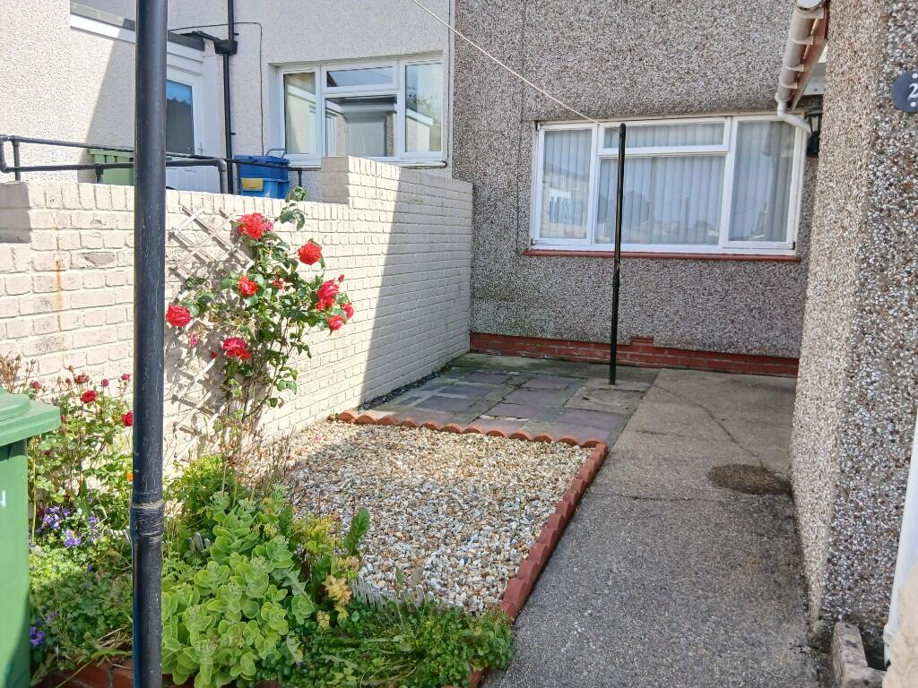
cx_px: 459
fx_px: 690
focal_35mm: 26
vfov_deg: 53.1
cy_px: 344
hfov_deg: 67.3
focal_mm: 3.98
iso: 20
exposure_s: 1/191
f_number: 1.8
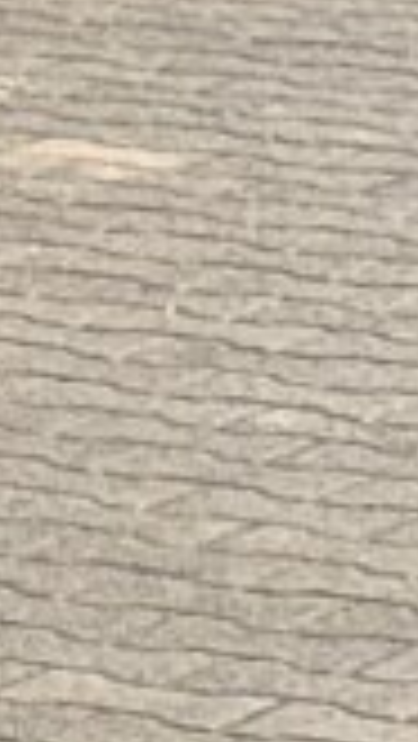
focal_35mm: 506
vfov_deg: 4.1
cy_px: -1511
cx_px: -2917
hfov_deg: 2.2
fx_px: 9955
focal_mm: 6.76
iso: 100
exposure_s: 1/3704
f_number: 1.78
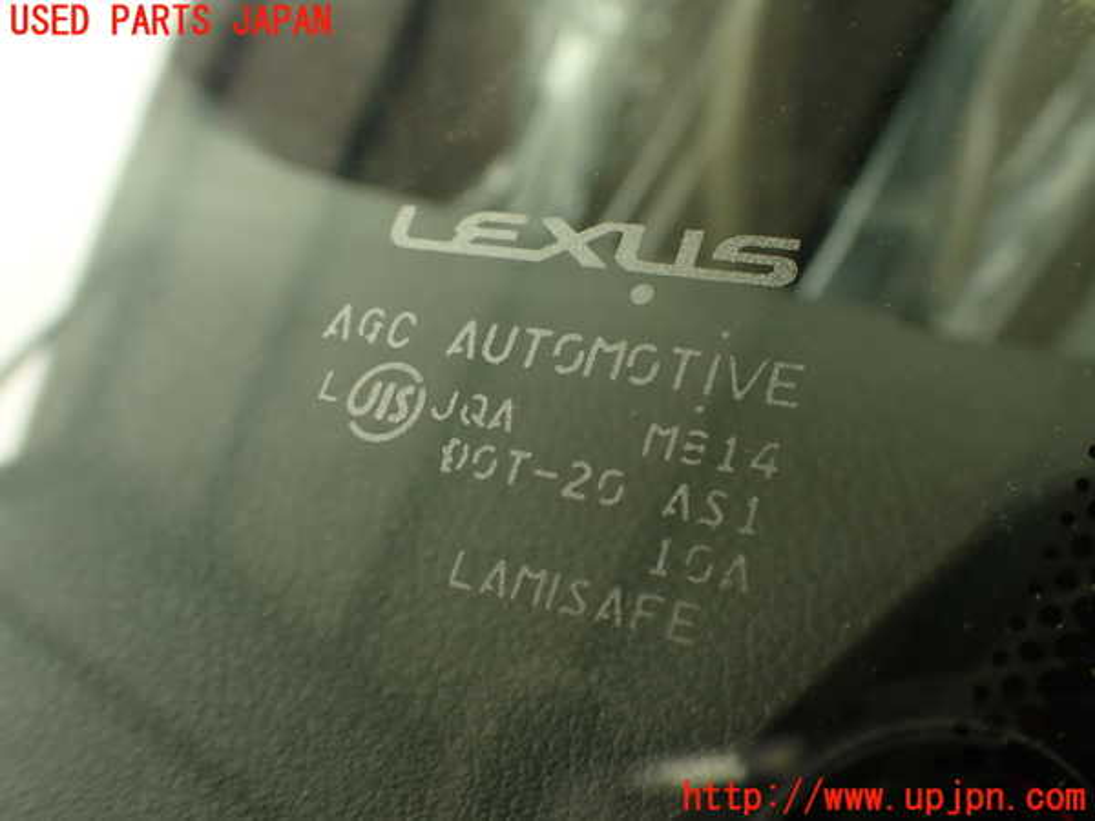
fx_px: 1139
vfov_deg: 39.7
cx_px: 548
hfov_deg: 51.4
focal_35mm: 36
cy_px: 410
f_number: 3.5
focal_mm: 6.37
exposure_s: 1/100
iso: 100
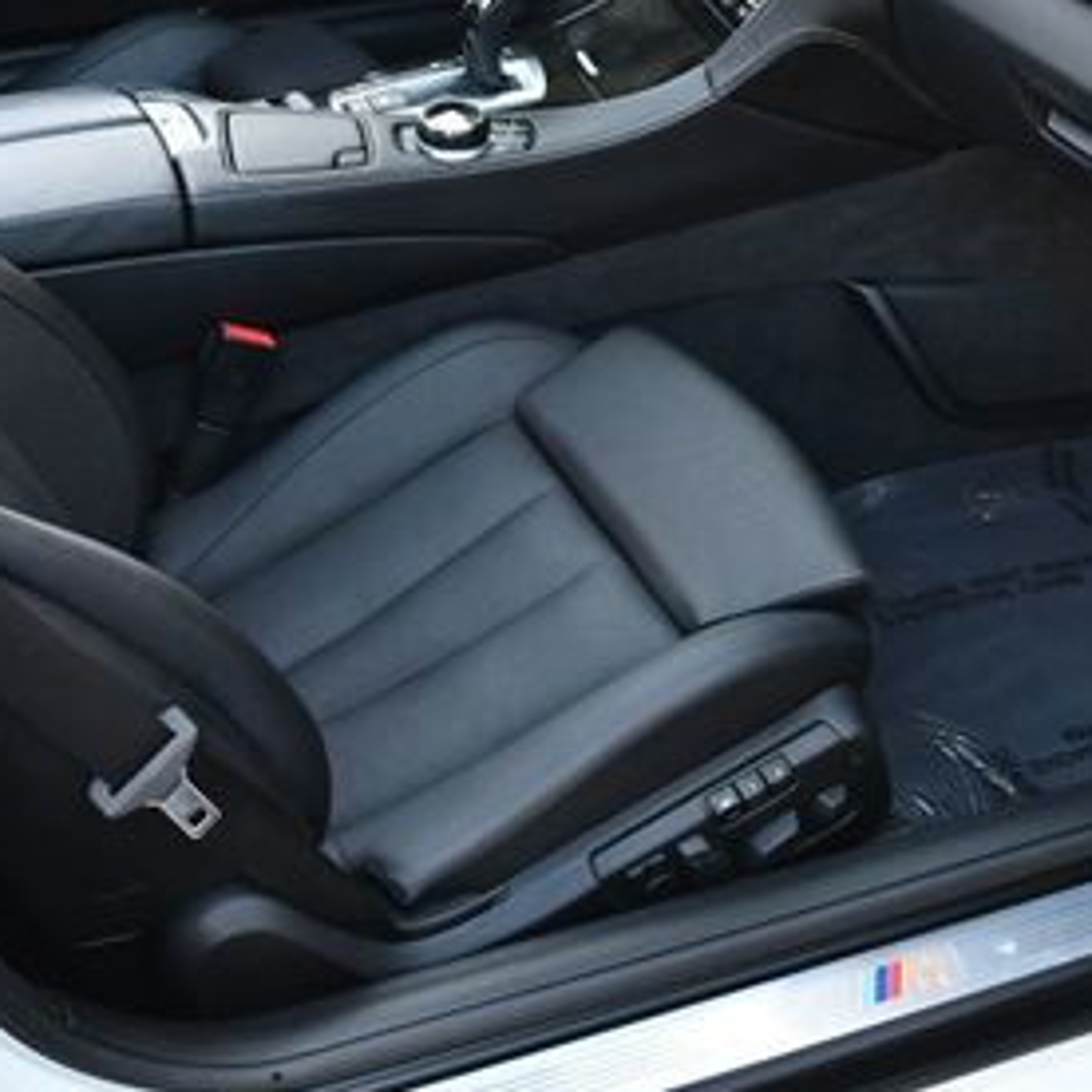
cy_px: 269
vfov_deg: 24.1
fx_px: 2534
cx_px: 546
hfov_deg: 24.3
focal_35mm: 71
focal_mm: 18
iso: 640
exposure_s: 1/250
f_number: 3.5
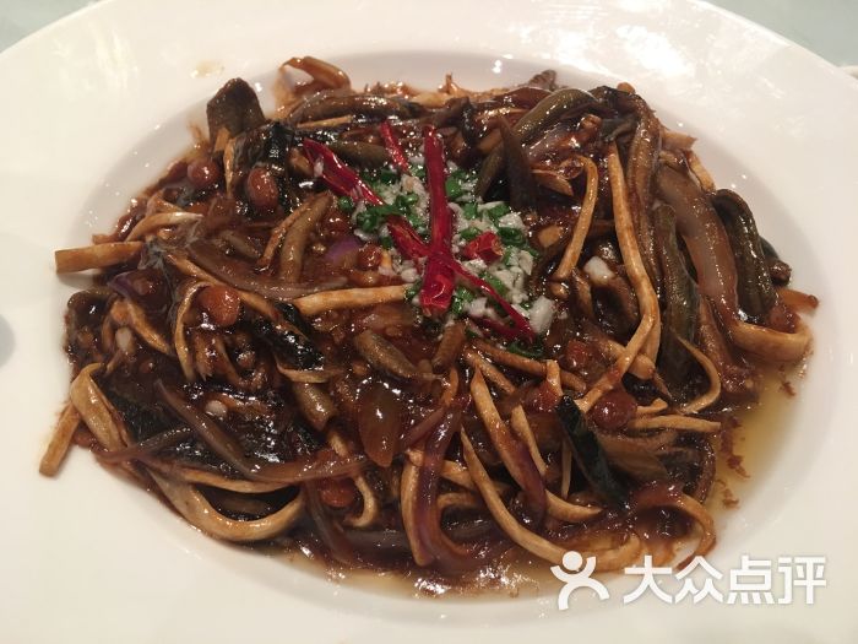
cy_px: 322
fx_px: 719
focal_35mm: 29
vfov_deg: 48.2
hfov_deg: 61.7
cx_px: 429
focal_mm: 4.15
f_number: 2.2
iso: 64
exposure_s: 1/17
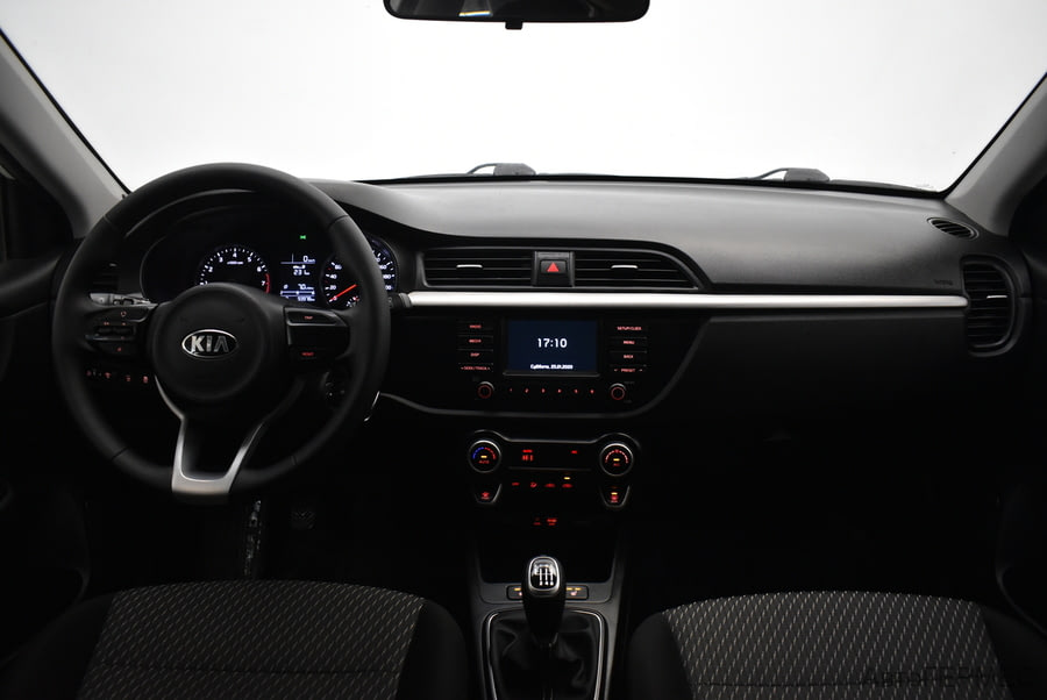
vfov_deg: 48.0
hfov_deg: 67.3
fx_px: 786
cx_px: 524
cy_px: 350
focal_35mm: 27
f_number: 3.5
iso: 1600
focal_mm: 18
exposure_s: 1/60
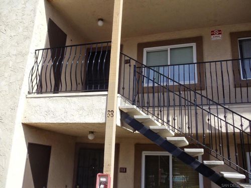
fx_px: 319
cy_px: 94
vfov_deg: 32.9
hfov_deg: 42.9
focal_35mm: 44
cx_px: 126
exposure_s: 1/200
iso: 100
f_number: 7.1
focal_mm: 6
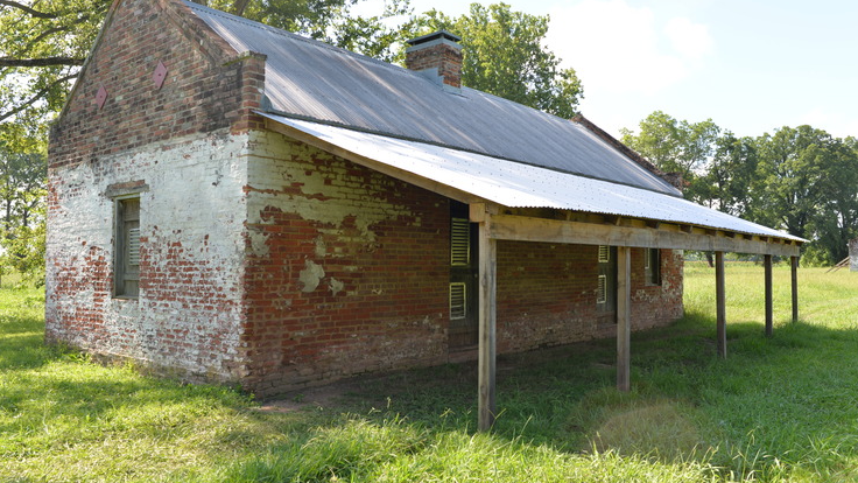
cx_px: 426
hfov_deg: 64.3
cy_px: 220
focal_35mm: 30
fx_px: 683
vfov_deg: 38.9
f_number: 7.1
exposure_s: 1/200
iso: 200
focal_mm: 28
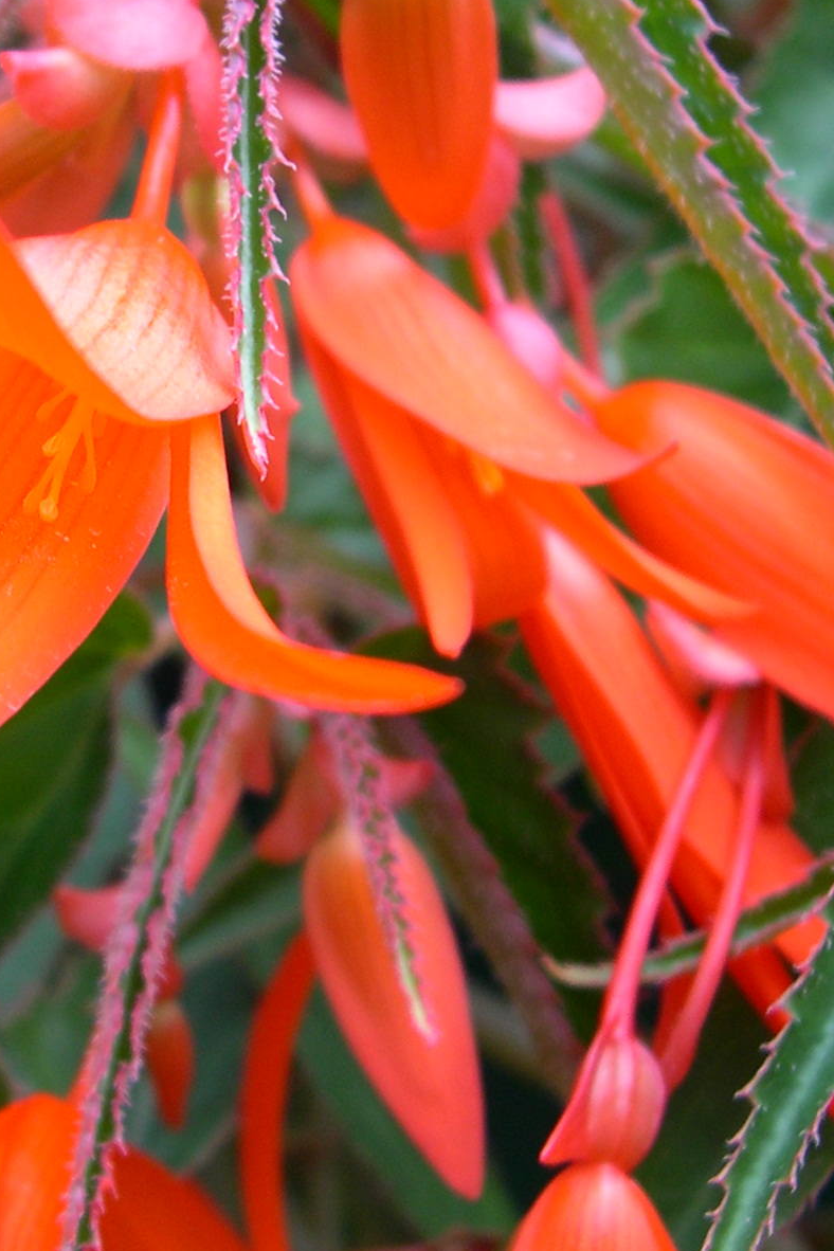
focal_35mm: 76
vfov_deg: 26.6
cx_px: 38
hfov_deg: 17.6
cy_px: 516
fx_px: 2641
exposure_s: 1/224
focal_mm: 8
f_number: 2.8
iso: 100
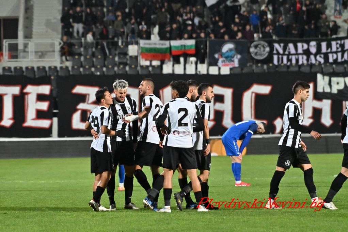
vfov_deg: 5.3
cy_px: 116
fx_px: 2513
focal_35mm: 260
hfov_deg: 7.9
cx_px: 174
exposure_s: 1/1250
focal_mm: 260
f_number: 6.3
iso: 10000
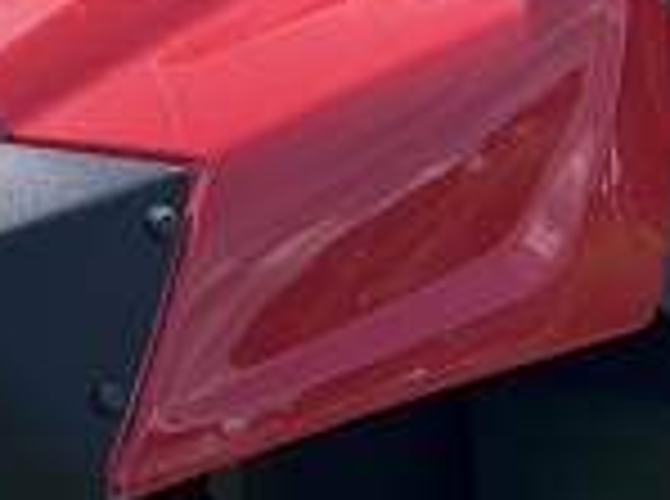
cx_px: -562
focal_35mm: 646
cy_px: -770
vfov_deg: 2.3
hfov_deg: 3.1
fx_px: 12473
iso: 64
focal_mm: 15.66
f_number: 2.8
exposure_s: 1/891
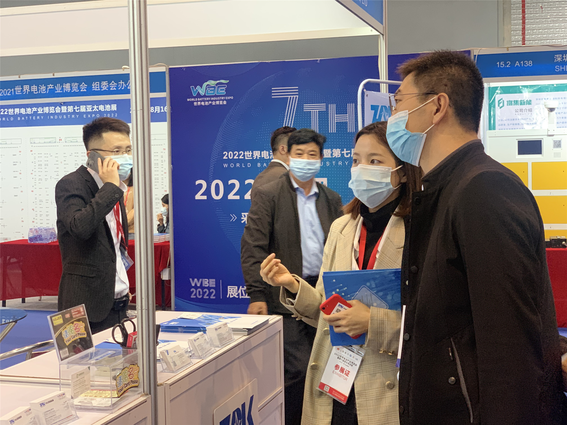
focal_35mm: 52
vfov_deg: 28.0
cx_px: 284
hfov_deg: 36.8
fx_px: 852
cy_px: 212
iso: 200
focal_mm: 6
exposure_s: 1/50
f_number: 2.4
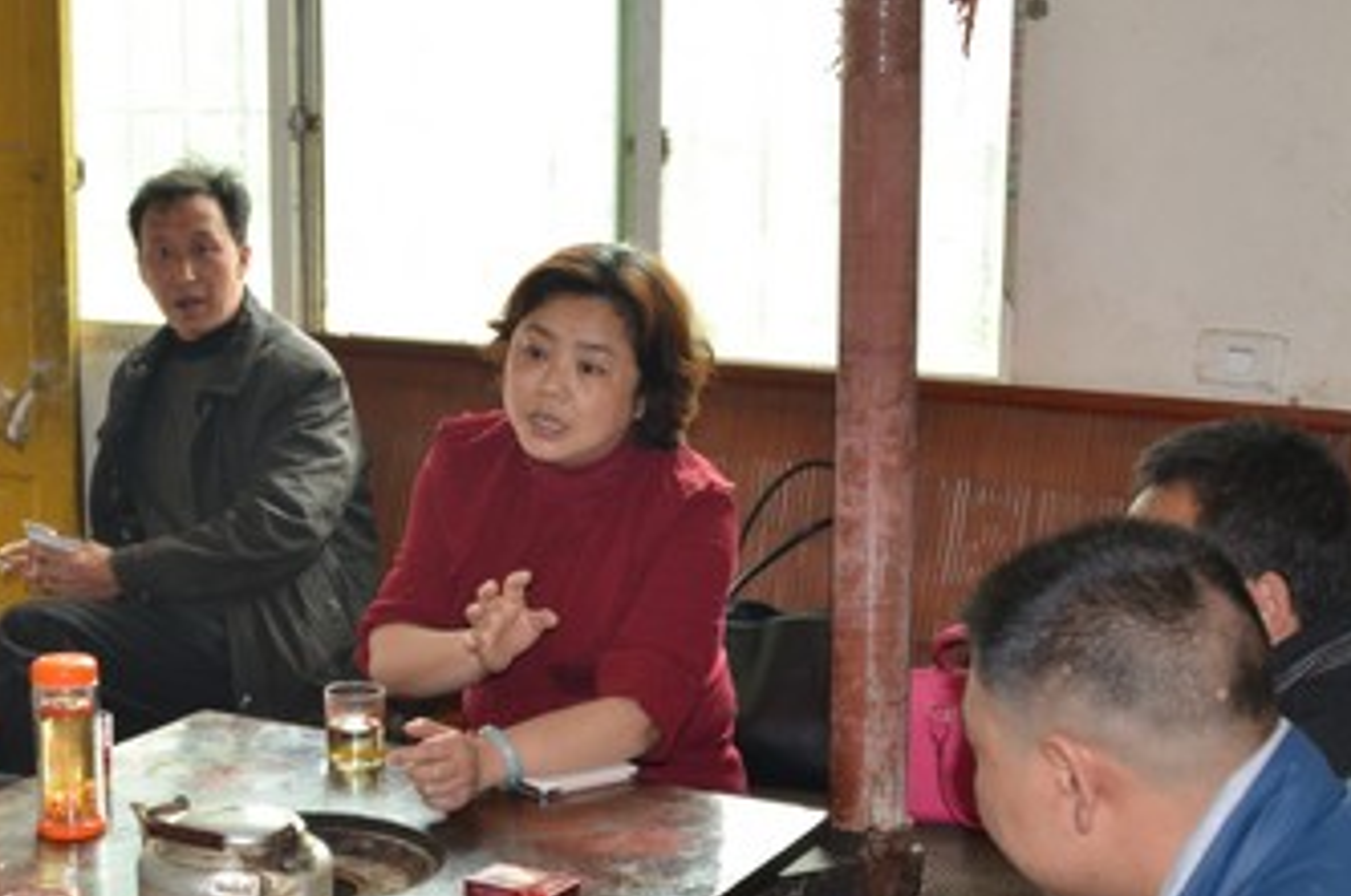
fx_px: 2361
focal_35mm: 63
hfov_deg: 31.7
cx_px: 458
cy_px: 659
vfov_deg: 21.3
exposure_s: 1/90
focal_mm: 28
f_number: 3.5
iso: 400
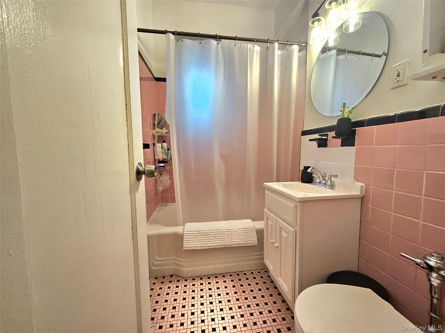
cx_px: 222
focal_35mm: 13
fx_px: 167
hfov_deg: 106.2
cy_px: 166
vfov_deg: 89.9
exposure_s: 1/60.2
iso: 100
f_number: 2.2
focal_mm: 1.7
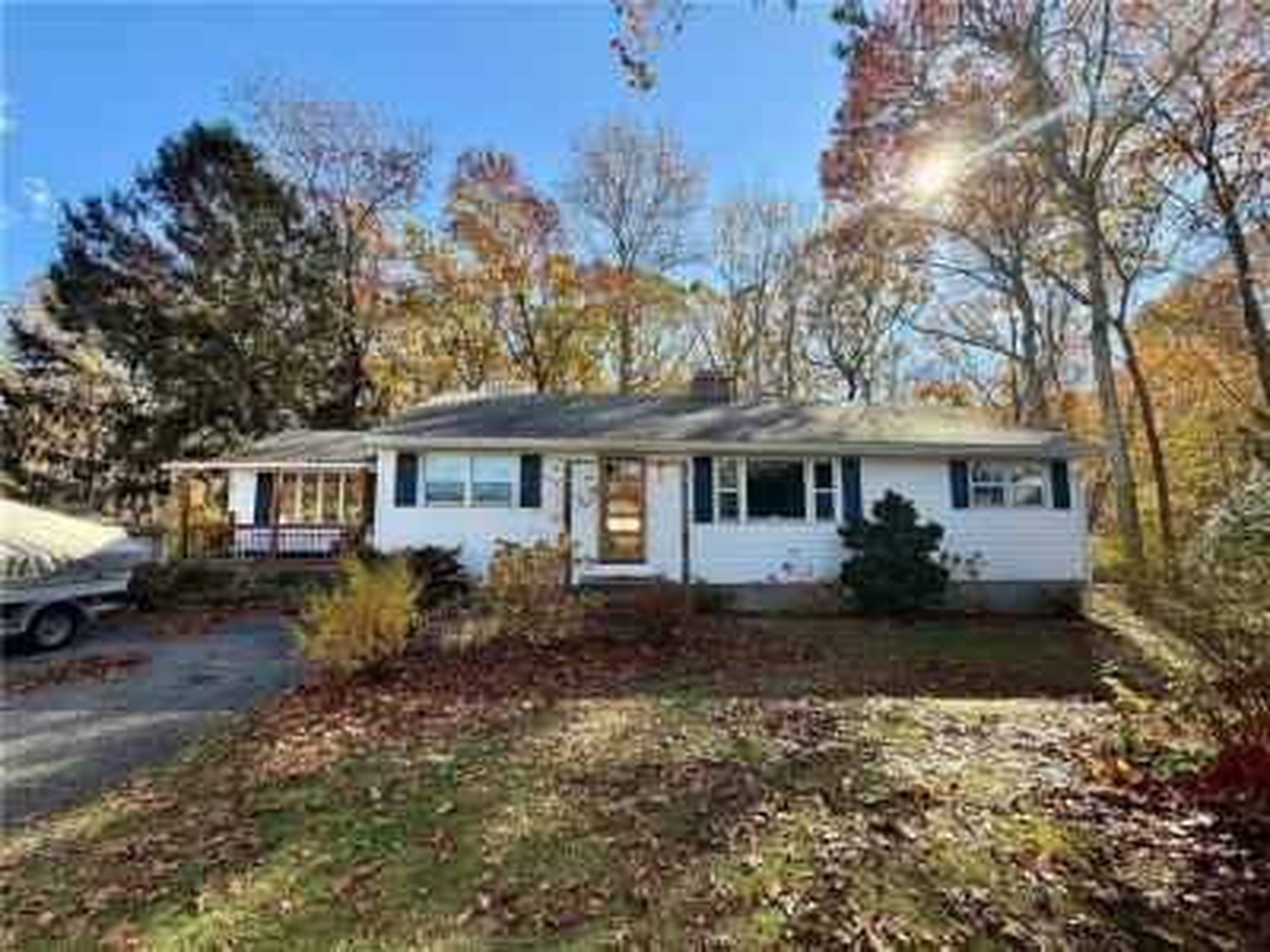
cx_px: 635
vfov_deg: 85.7
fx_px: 514
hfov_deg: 102.1
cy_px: 476
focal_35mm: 14
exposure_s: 1/490
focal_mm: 2.22
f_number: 2.2
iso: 64
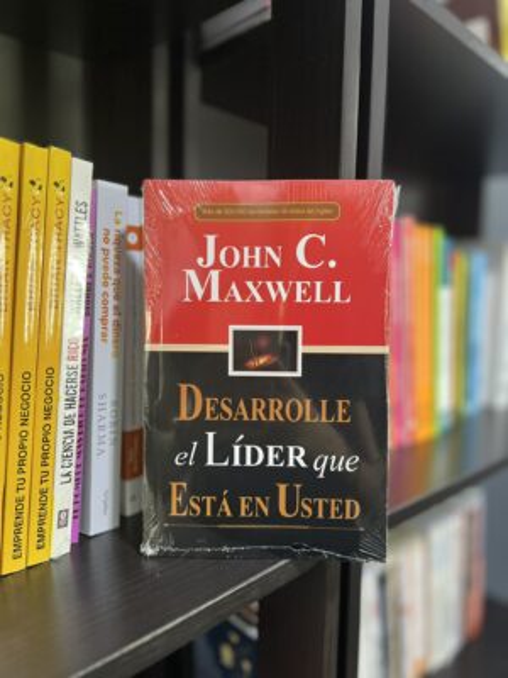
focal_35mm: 26
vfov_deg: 67.3
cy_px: 339
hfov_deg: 53.1
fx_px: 509
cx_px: 254
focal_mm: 5.7
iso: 400
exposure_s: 1/40
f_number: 1.5
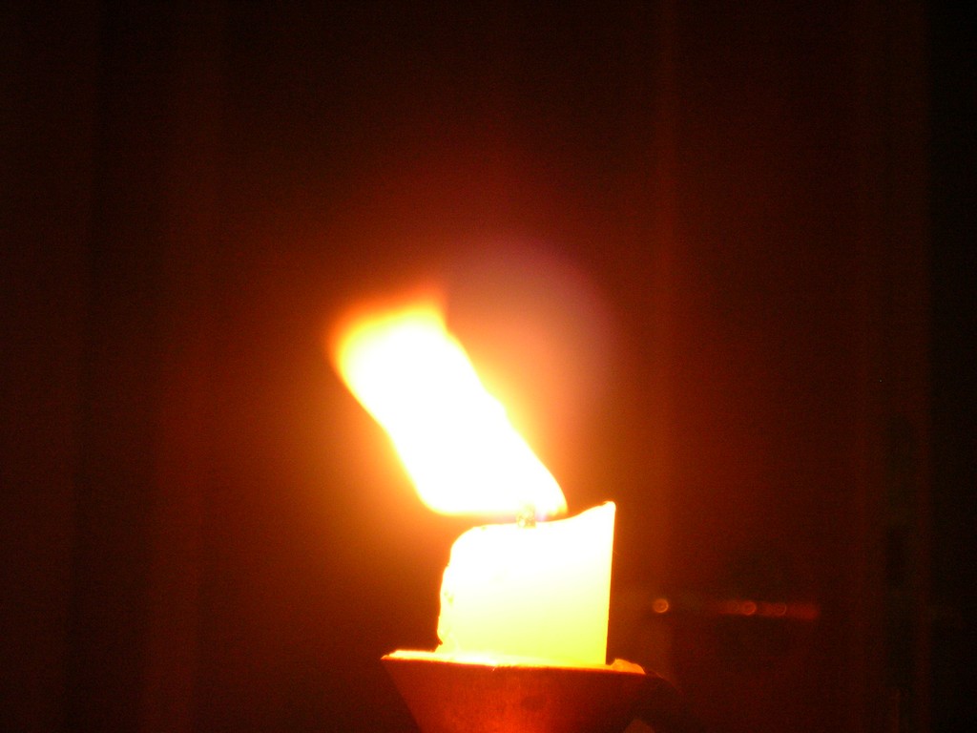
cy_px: 366
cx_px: 488
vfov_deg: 14.5
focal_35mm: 102
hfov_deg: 19.3
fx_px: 2879
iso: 182
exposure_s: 1/1.3
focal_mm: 17.1
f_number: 4.9
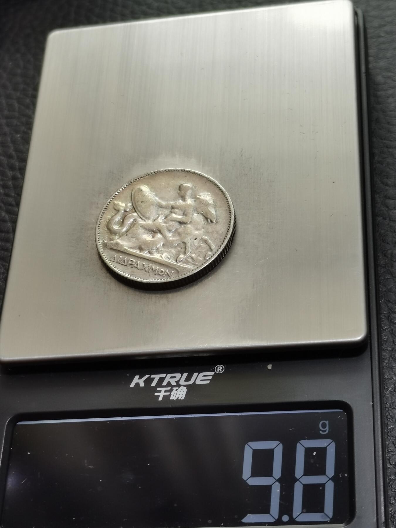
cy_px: 264
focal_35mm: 68
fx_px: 1037
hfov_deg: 21.6
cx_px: 198
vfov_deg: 28.6
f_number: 1.8
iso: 50
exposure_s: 1/102
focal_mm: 5.58
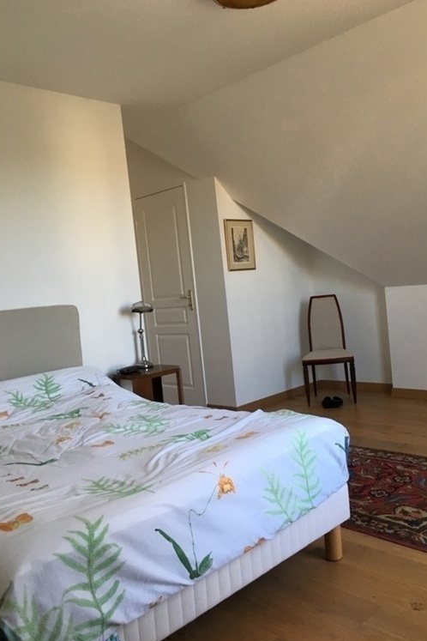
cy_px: 316
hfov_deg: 42.2
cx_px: 240
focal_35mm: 31
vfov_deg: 60.3
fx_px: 551
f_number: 2.2
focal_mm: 4.15
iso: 40
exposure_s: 1/33
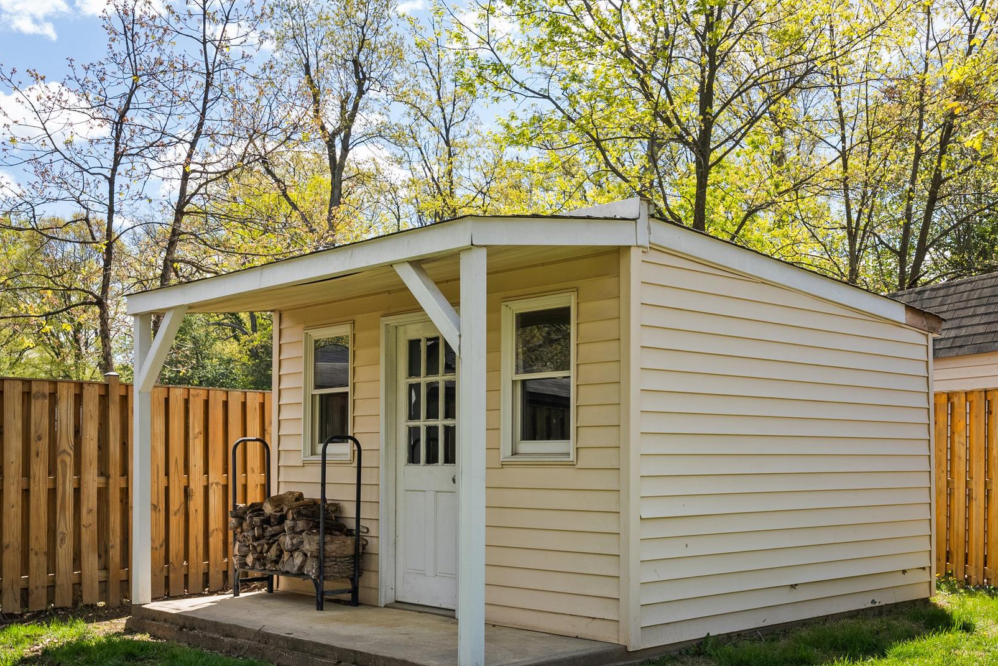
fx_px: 1044
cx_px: 554
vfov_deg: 35.3
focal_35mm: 38
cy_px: 392
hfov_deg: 51.0
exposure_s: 1/160
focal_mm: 29.5
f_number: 11
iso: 320
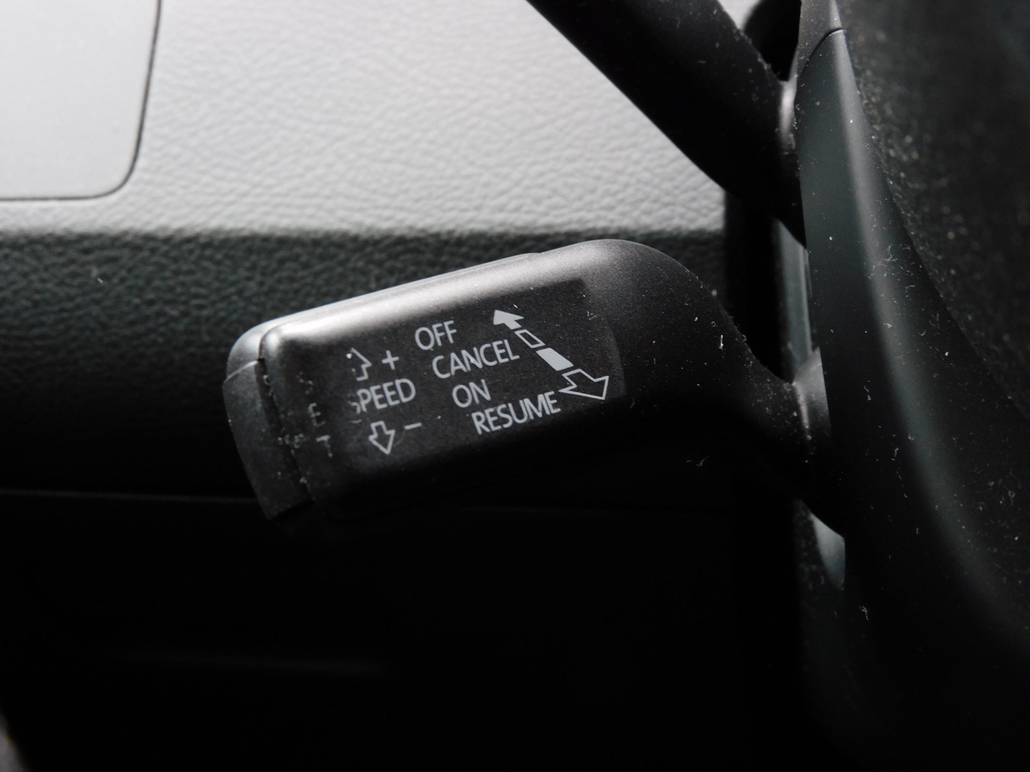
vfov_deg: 26.6
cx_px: 515
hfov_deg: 34.9
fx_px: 1637
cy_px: 386
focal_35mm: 55
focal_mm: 9.9
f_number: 4
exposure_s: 1/30
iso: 200
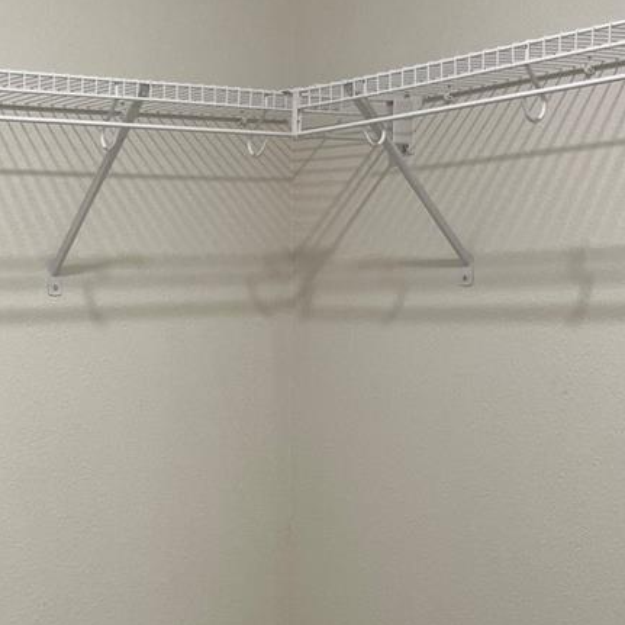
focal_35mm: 64
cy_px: 631
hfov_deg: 26.3
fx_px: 1307
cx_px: 106
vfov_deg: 25.5
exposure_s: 1/60
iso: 80
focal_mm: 5.1
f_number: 1.6
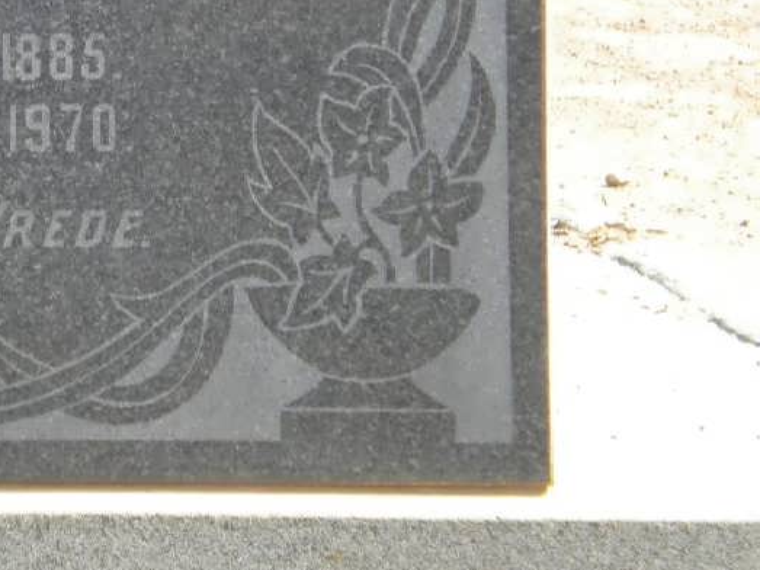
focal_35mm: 156
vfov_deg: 9.4
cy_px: -10
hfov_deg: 12.4
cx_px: -110
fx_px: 3424
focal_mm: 12.3
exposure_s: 1/120
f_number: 4.6
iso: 80
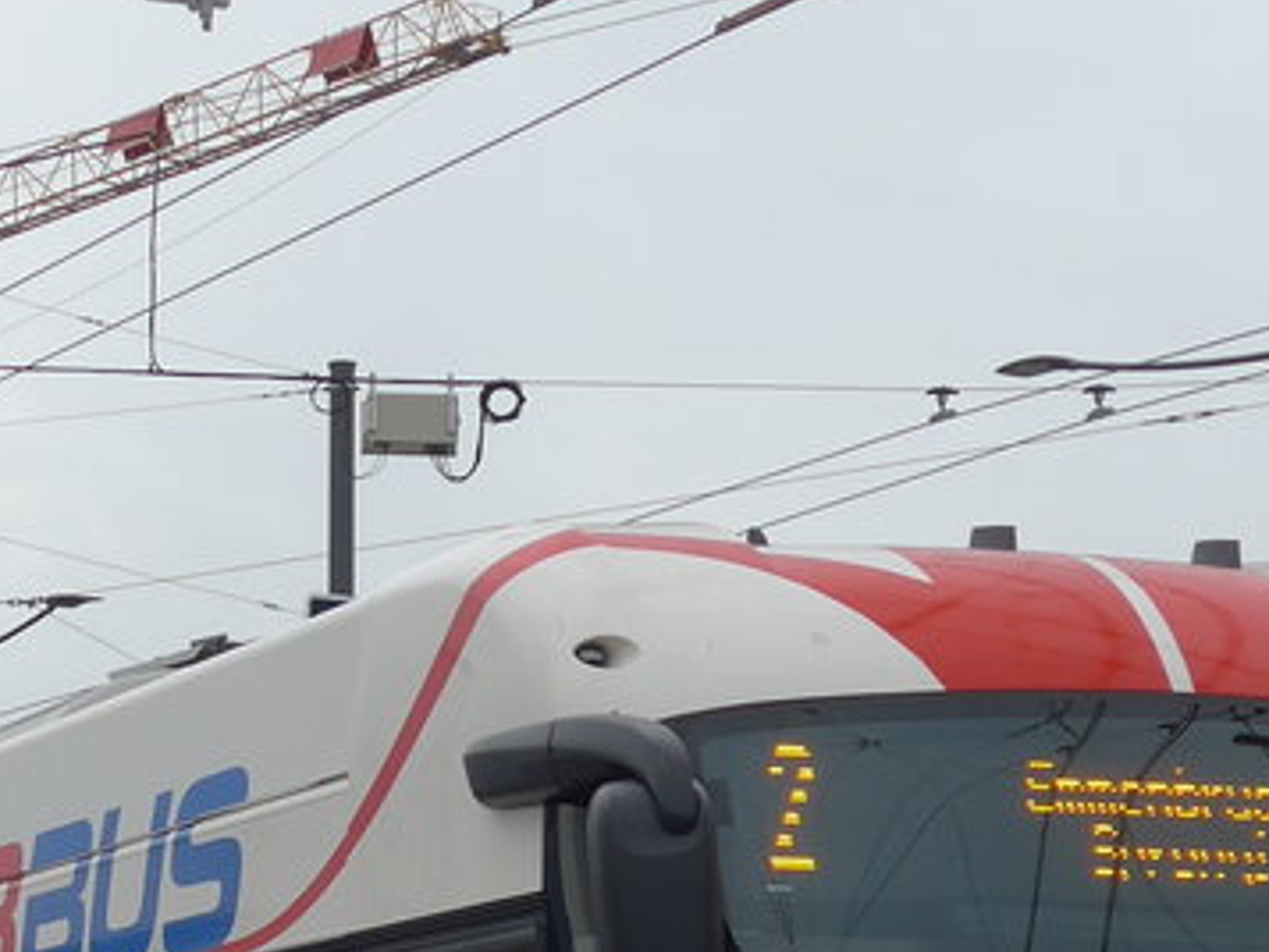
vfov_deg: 11.2
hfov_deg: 14.9
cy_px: 952
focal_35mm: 131
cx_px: 178
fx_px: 4804
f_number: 2.8
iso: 80
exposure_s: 1/500
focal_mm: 8
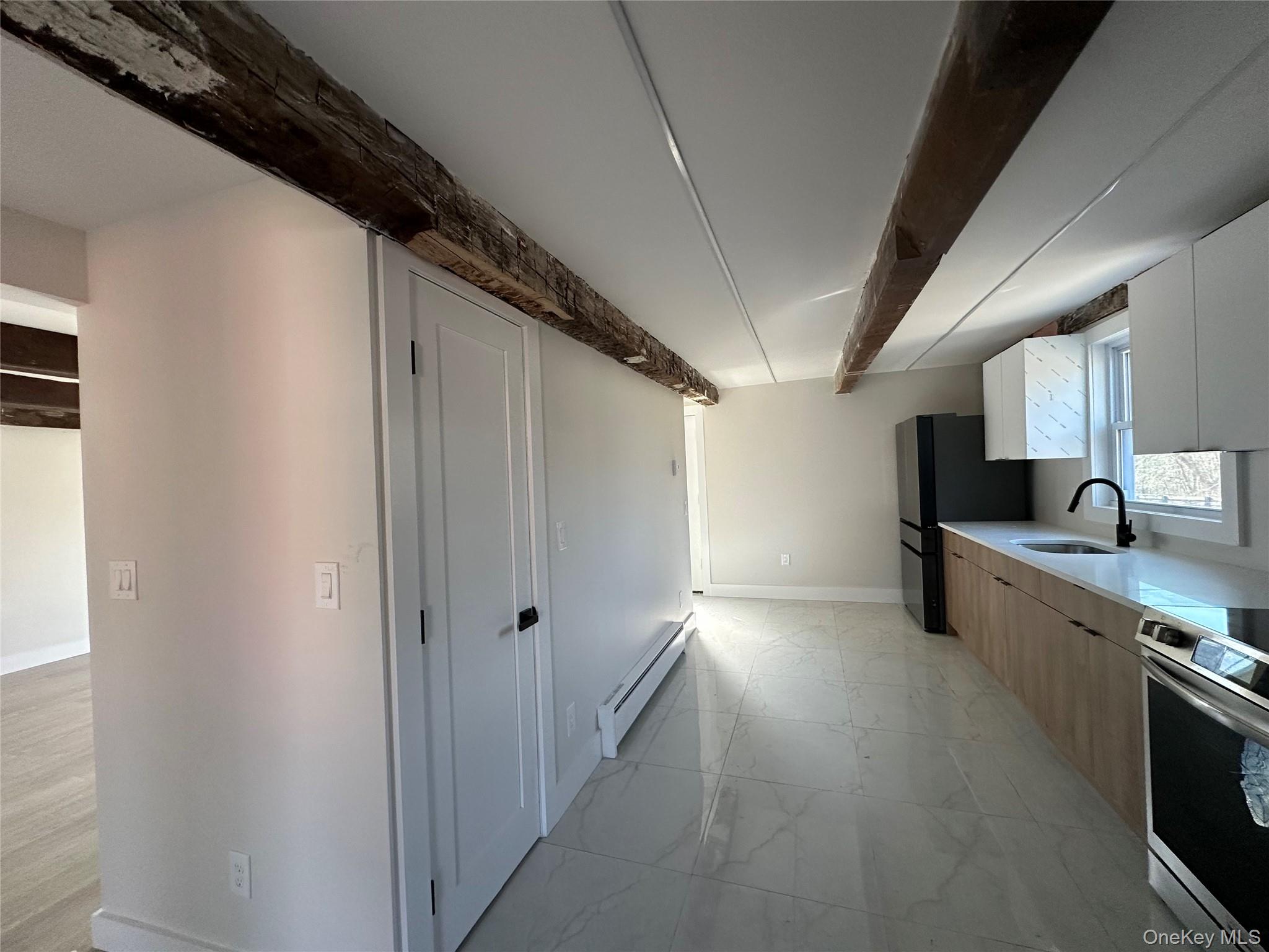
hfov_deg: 102.1
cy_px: 476
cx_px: 634
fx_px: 513
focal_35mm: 14
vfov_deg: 85.7
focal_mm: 2.22
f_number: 2.2
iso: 160
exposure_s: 1/99
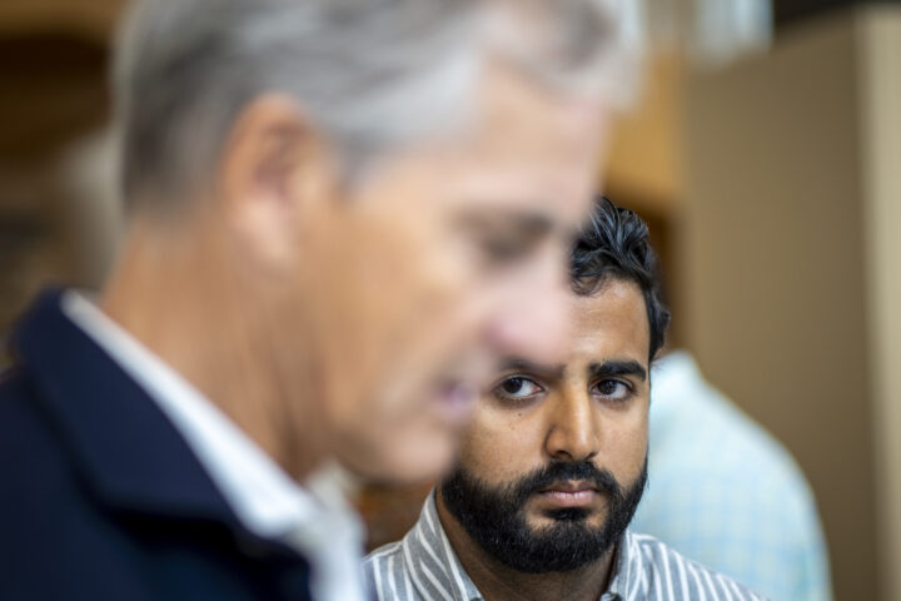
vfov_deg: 10.8
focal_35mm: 127
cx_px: 450
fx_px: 3178
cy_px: 300
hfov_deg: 16.1
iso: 125
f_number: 1.8
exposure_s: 1/125
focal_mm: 85
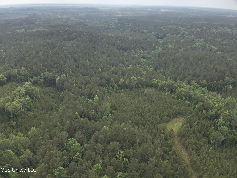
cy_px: 89
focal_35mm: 24
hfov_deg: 71.6
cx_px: 118
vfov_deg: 56.8
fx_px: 164
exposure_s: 1/350
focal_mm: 4.4
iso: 100
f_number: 2.8
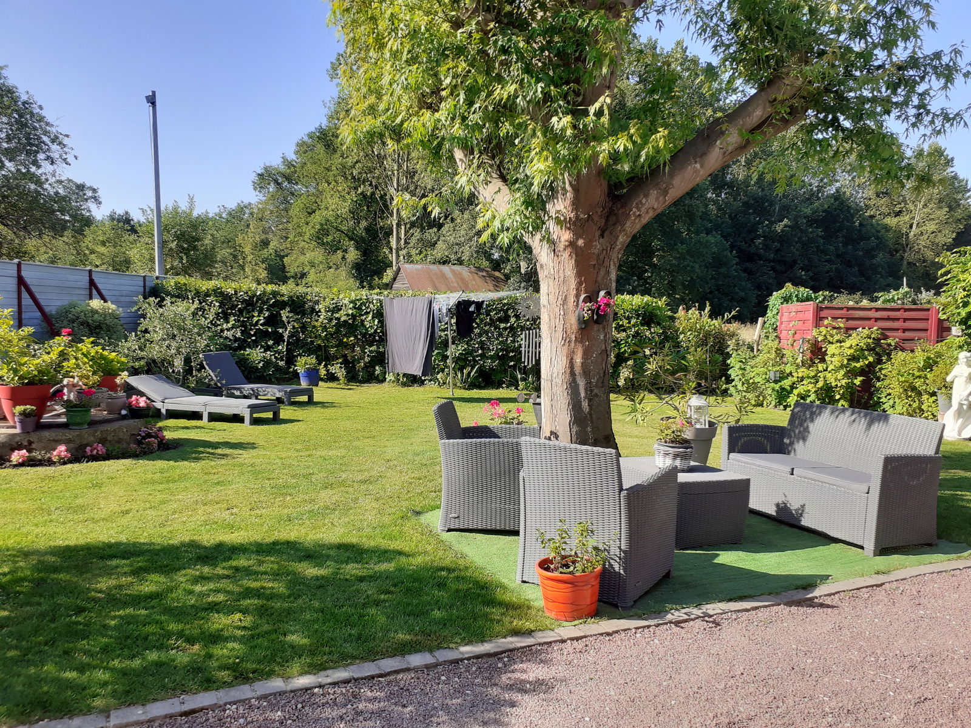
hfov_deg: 65.3
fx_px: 757
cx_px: 486
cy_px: 364
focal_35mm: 27
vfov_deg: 51.4
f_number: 1.9
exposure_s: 1/718
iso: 40
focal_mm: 3.6
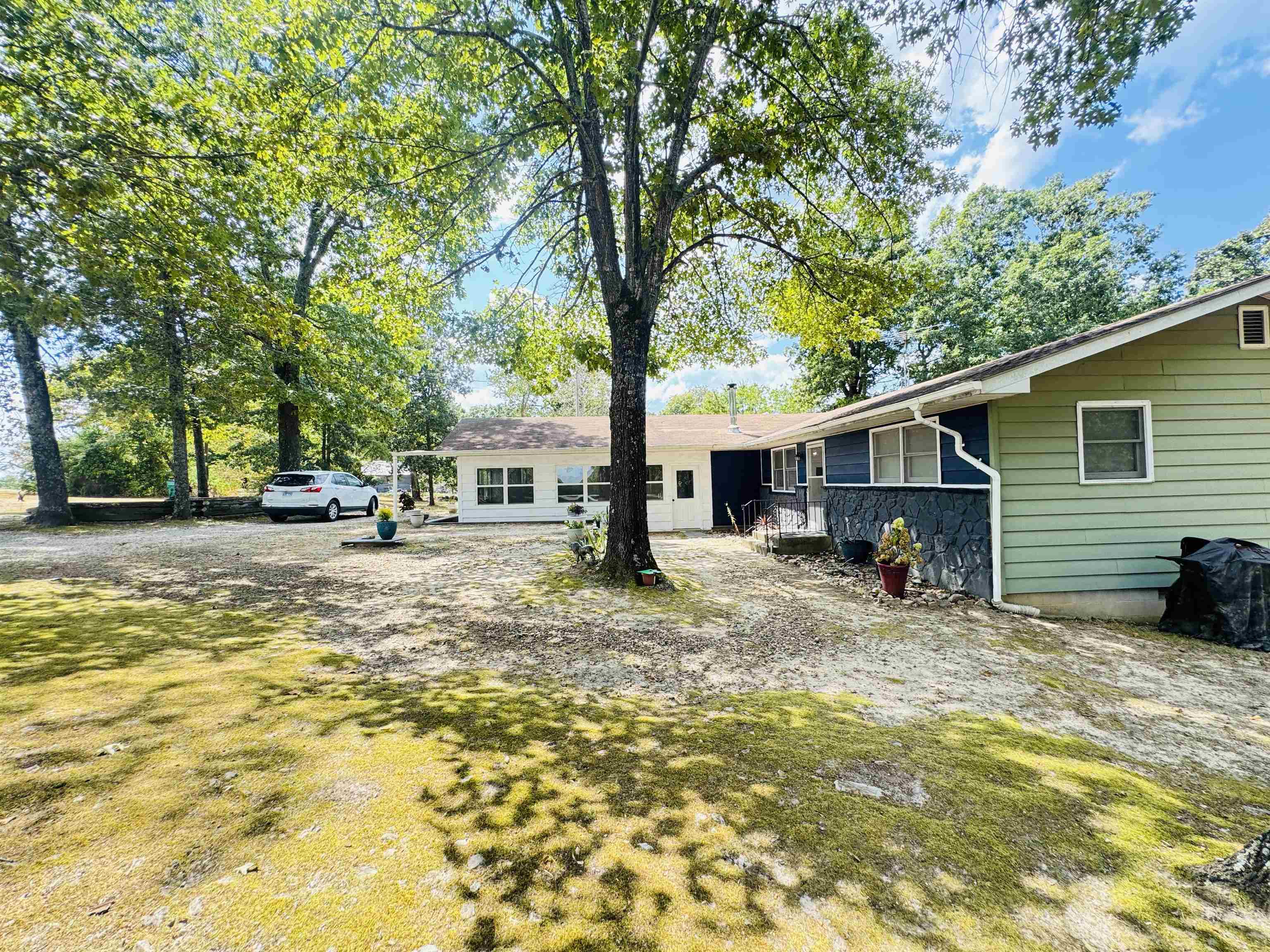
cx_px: 635
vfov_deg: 85.7
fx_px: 514
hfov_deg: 102.1
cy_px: 476
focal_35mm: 14
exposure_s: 1/174
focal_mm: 2.22
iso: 40
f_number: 2.2
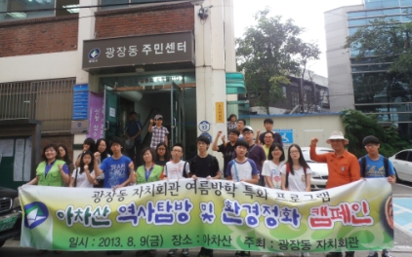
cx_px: 200
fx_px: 303
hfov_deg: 68.4
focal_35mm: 27
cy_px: 102
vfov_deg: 45.8
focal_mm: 4.2
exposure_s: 1/30
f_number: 3
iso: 80
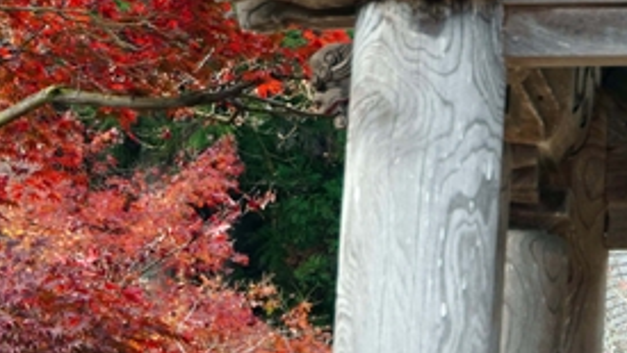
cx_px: 477
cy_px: 318
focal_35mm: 519
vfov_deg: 2.3
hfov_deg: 4.2
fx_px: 8635
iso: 100
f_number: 6.3
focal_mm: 113.8
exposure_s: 1/40
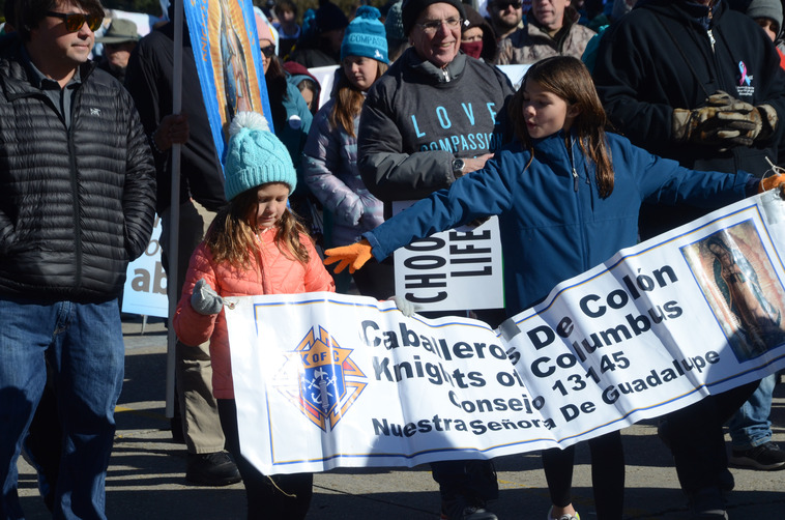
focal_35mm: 129
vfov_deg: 10.6
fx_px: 2807
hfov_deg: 15.9
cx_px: 392
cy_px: 260
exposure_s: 1/1000
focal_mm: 86
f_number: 8
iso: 400
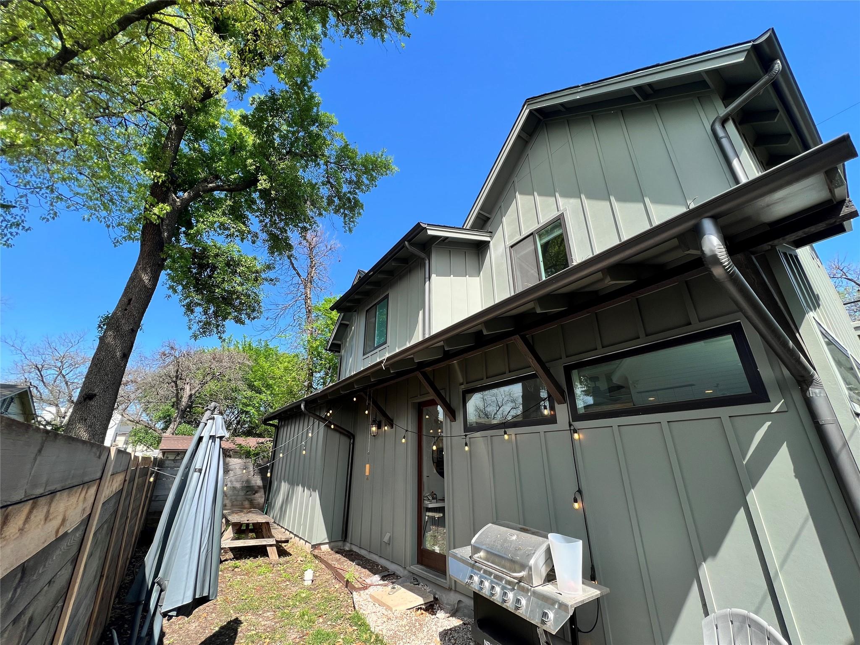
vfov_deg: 89.9
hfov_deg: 106.2
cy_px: 322
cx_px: 430
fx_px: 323
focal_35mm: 13
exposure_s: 1/499
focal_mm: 1.57
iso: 32
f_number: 1.8
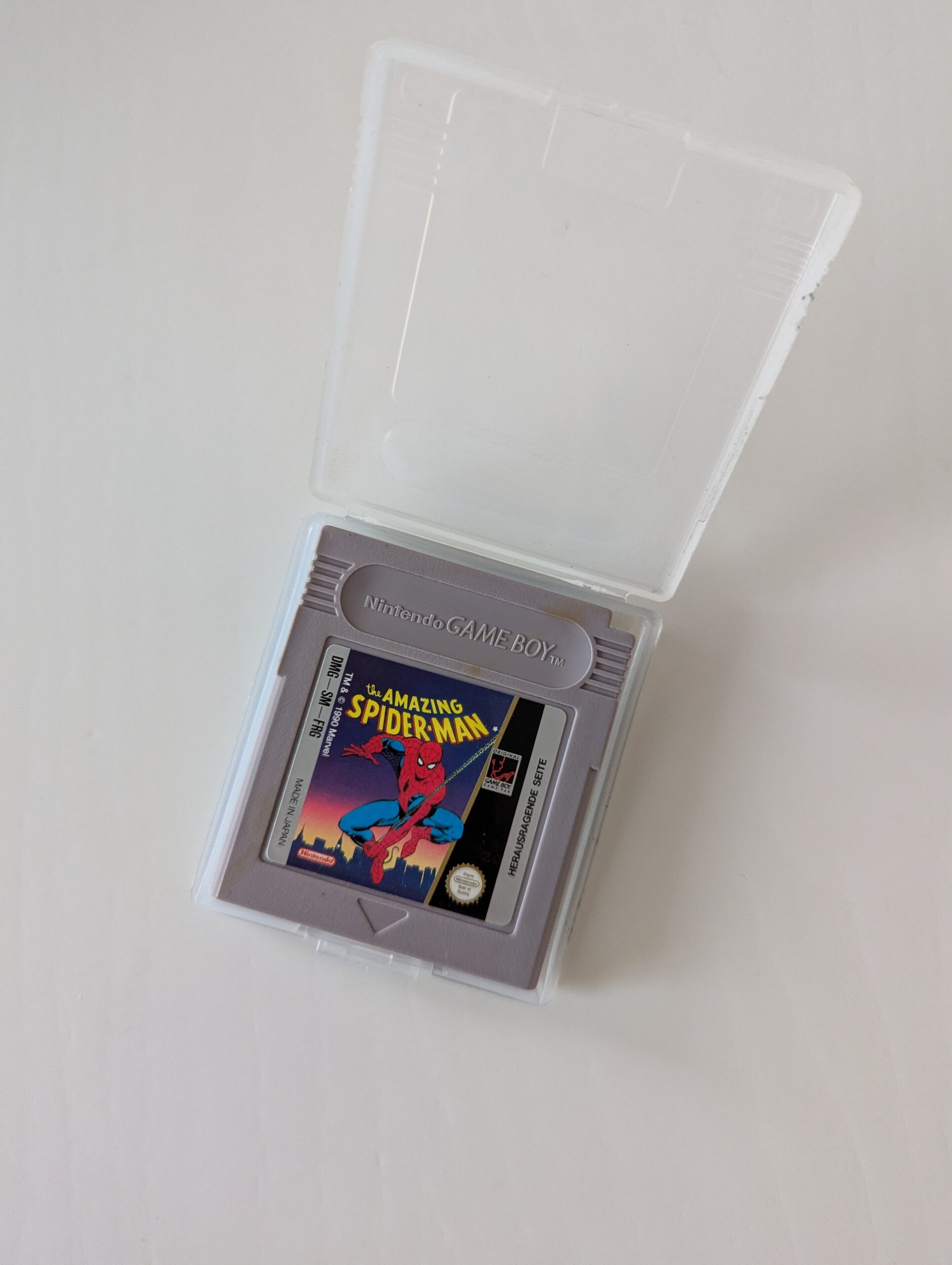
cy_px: 632
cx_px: 476
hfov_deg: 56.9
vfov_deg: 71.5
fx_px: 878
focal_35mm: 24
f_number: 1.85
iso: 737
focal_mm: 6.81
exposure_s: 1/76.4
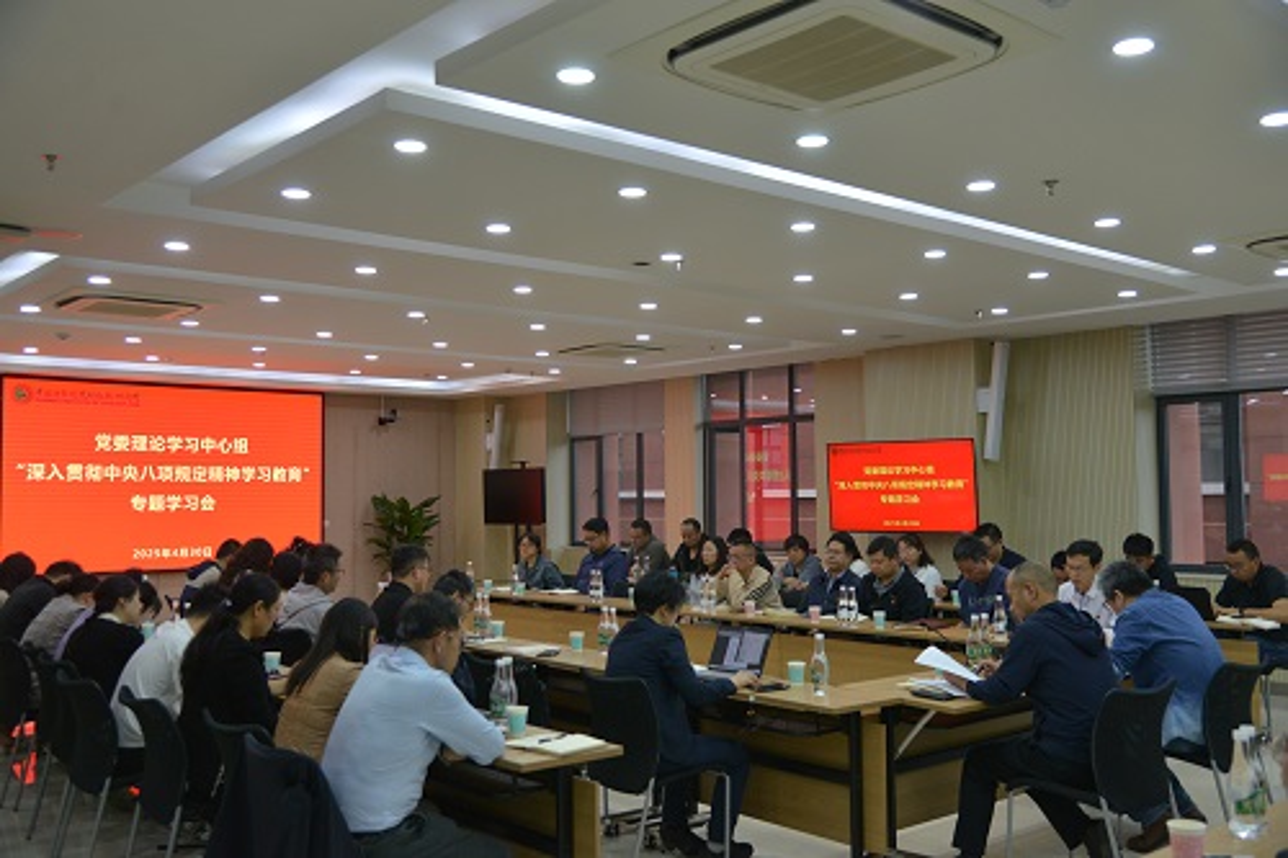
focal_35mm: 32
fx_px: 1144
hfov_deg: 58.7
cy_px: 429
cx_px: 644
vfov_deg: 41.1
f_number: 4
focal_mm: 32
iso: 800
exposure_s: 1/160
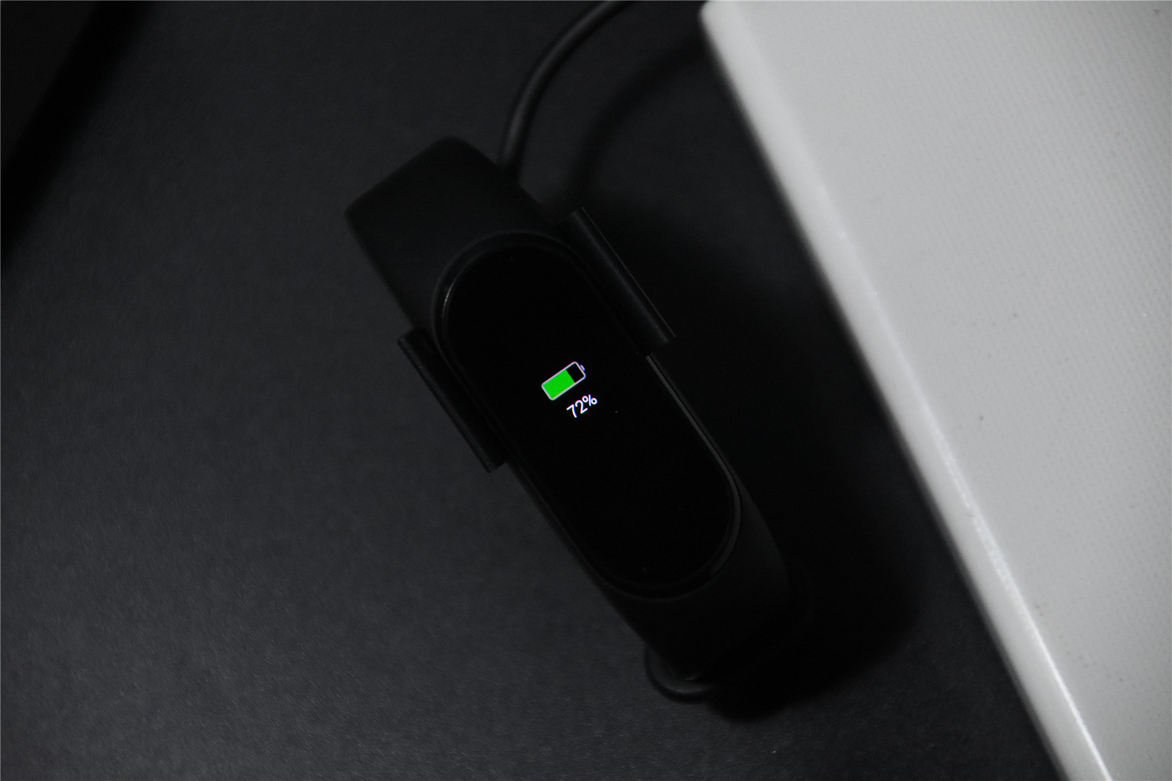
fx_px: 9766
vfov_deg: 4.6
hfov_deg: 6.9
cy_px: 390
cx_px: 586
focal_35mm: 300
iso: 4000
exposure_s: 1/200
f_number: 7.1
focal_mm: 200
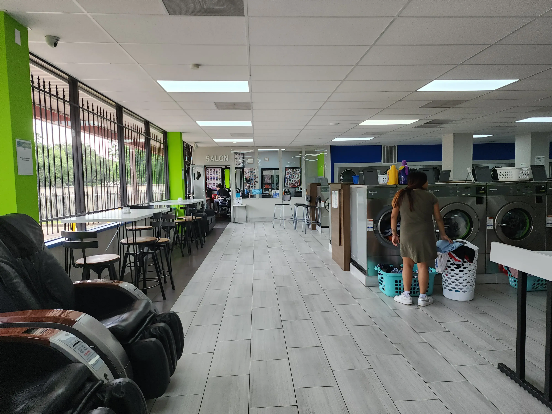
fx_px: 367
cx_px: 276
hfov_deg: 73.9
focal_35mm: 23
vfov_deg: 58.9
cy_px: 207
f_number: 1.8
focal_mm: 6.4
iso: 64
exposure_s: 1/180
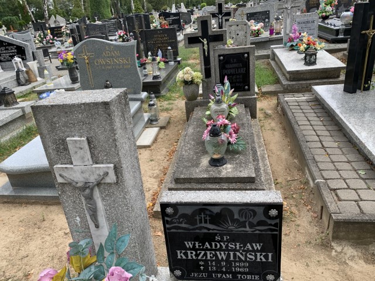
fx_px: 282
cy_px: 140
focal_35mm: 26
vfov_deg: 53.1
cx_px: 188
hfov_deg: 67.3
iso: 25
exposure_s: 1/639
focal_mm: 4.25
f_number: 1.8
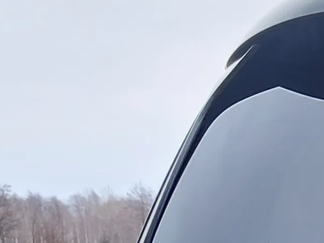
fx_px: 1629
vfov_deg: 7.8
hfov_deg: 10.2
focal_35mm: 174
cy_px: 622
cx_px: 715
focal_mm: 4.6
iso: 50
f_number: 1.8
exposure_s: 1/50
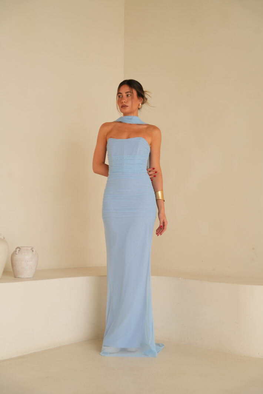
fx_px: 558
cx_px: 132
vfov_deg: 39.0
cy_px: 197
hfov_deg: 26.5
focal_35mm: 51
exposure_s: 1/125
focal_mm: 50.9
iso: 640
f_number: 5
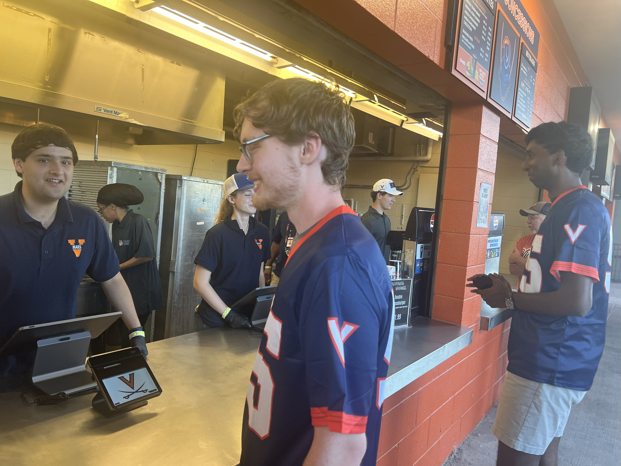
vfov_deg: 53.1
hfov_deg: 67.3
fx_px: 466
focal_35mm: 26
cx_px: 310
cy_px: 233
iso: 100
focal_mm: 5.7
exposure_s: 1/120
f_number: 1.5
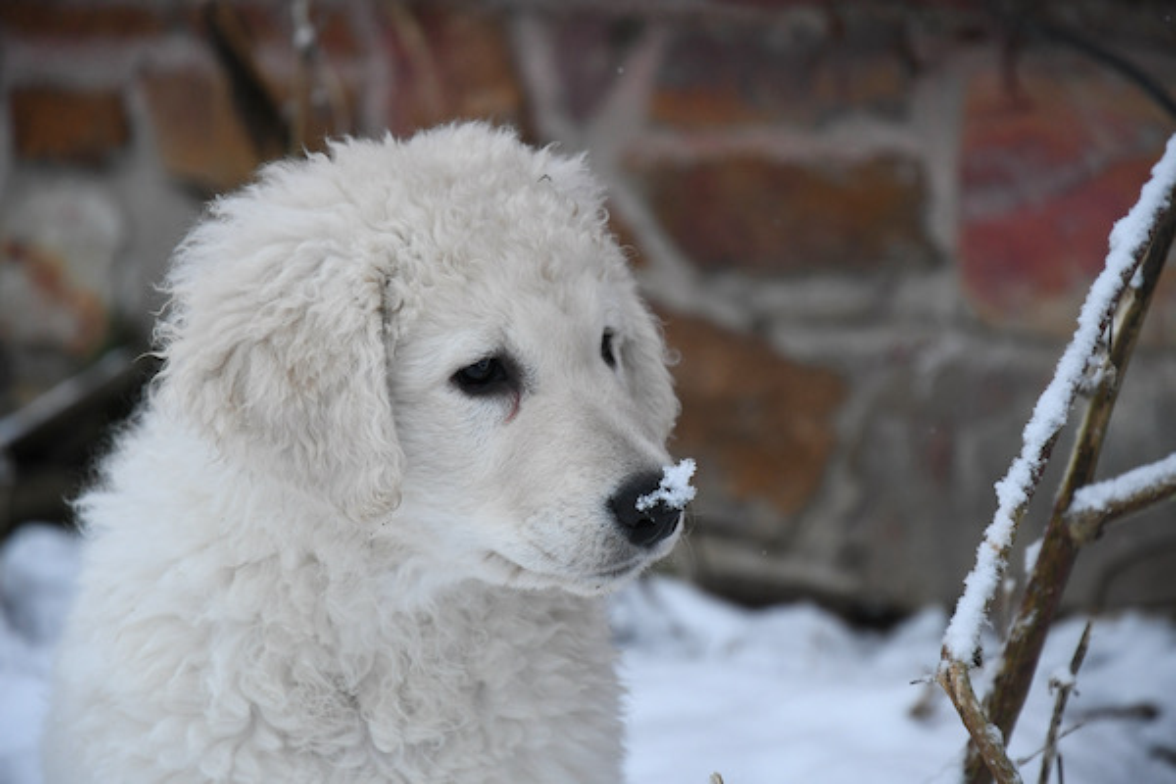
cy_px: 392
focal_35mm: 120
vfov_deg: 11.4
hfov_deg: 17.1
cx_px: 588
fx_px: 3920
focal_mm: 80
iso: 1600
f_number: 4
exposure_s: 1/1000
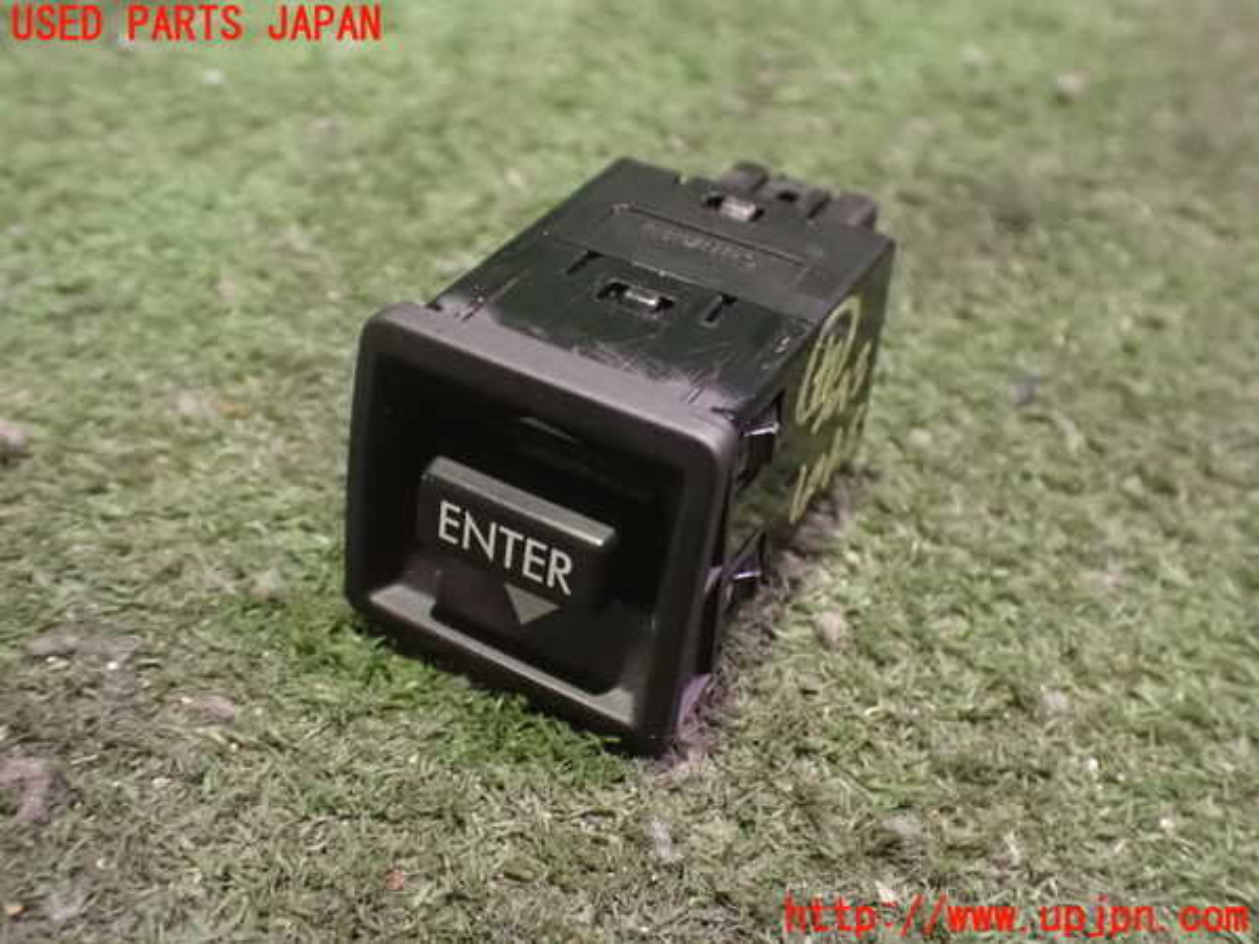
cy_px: 472
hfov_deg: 51.4
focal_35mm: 36
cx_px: 630
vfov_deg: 39.7
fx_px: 1309
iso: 1600
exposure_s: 1/20
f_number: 2.5
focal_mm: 6.37
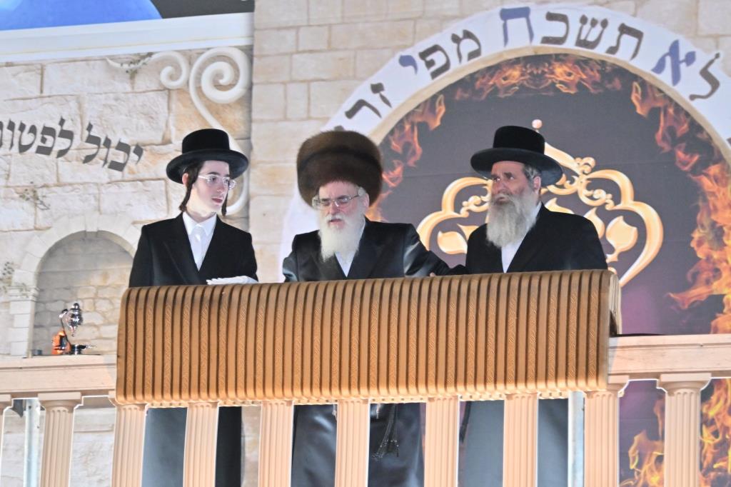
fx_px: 2882
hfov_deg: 14.5
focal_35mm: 142
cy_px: 244
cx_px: 366
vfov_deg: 9.7
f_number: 4
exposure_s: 1/125
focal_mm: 95
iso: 1600
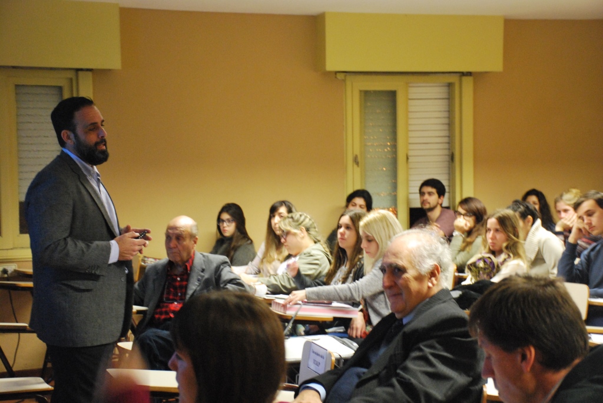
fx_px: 1207
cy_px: 202
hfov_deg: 28.0
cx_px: 302
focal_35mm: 72
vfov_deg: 19.0
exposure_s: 1/20
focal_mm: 48
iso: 1600
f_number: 4.8
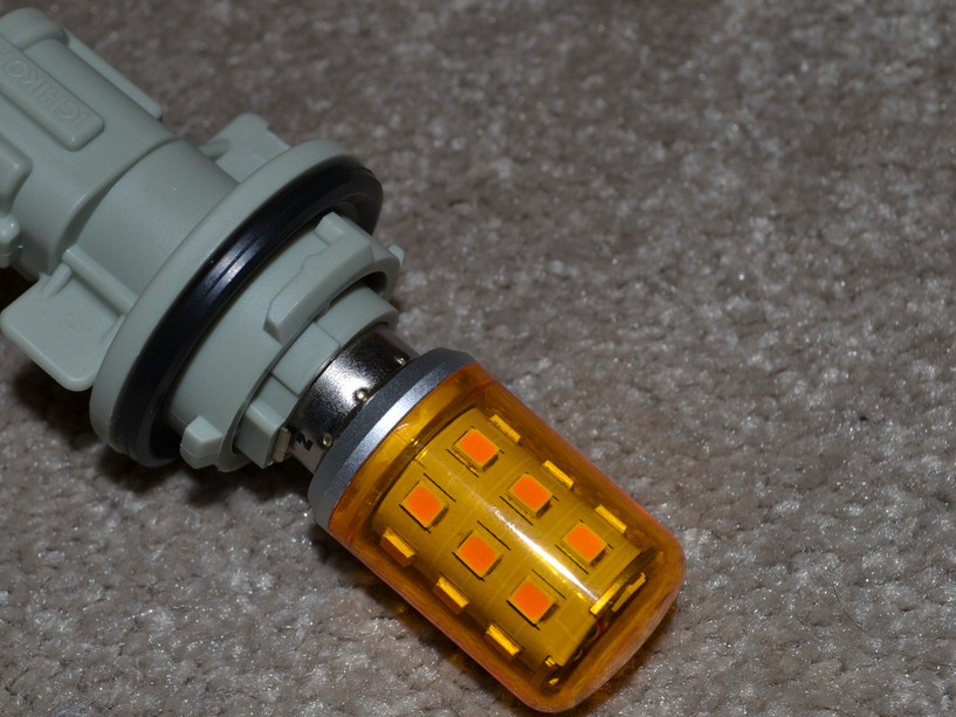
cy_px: 361
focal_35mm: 72
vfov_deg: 20.4
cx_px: 318
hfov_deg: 26.9
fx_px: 1989
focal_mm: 34
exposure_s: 1/60
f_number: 8
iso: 100
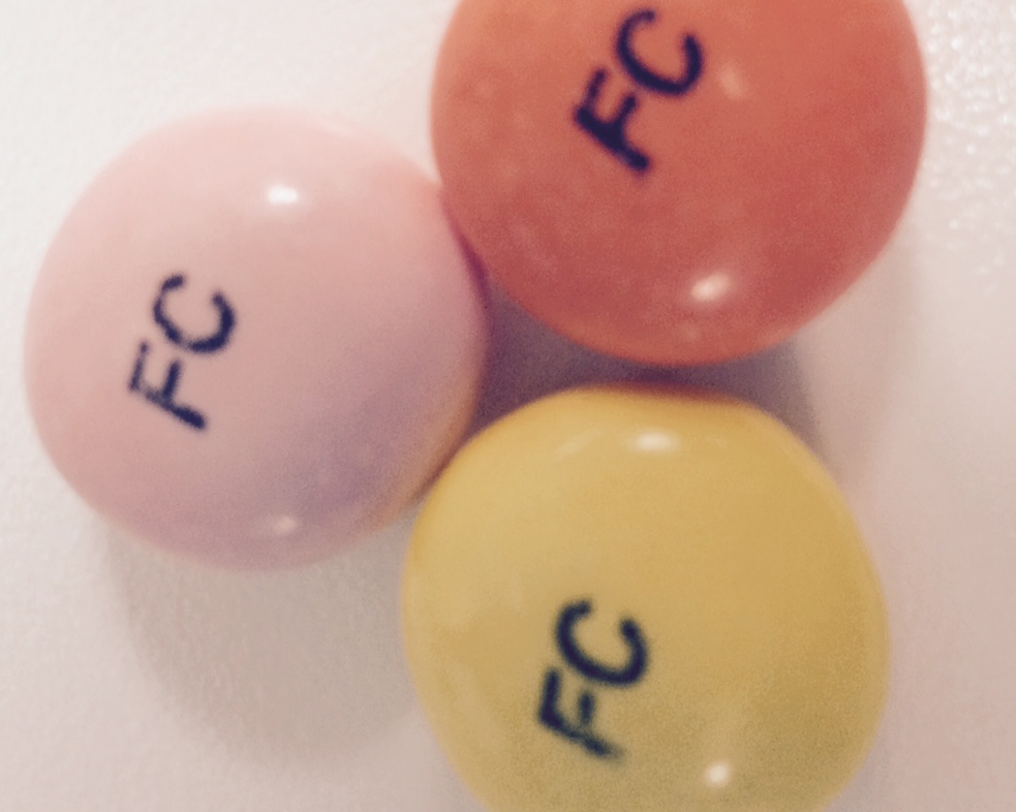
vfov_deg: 31.3
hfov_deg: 39.5
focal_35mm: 47
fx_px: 1413
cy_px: 166
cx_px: 547
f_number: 2.2
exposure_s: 1/30
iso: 160
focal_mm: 4.15
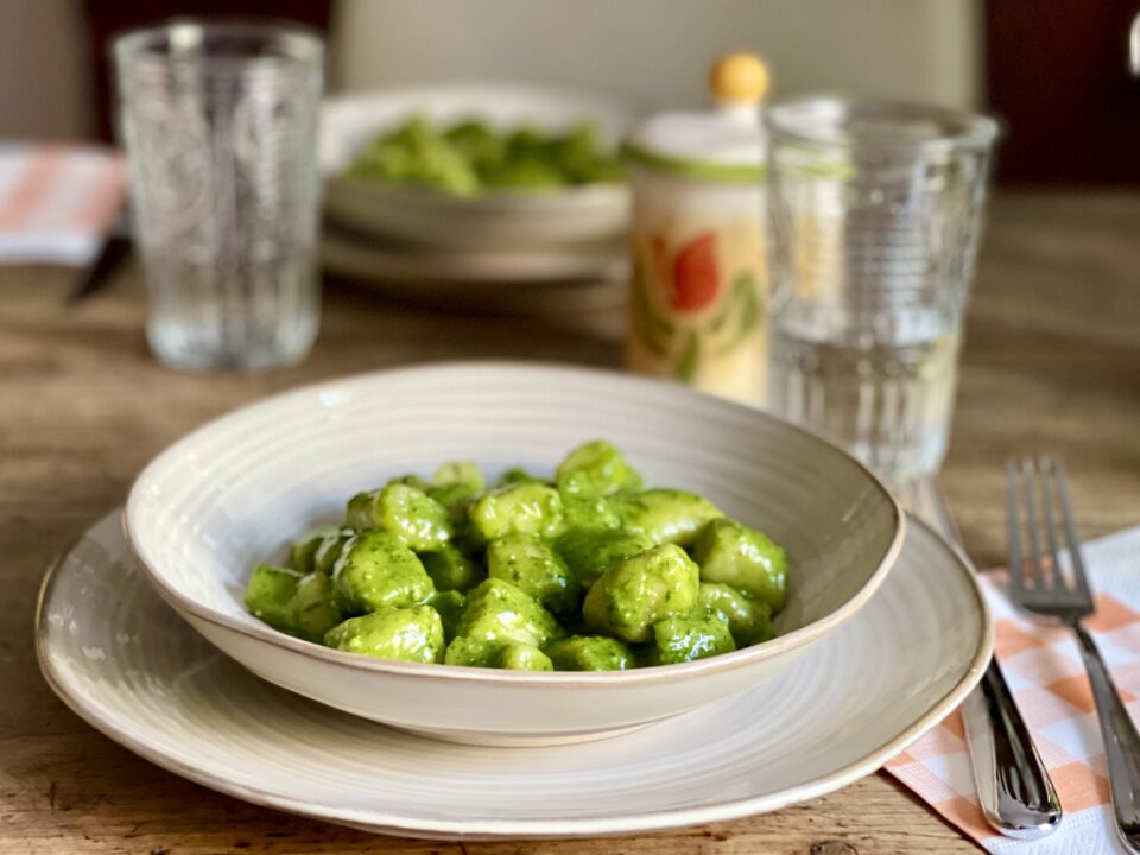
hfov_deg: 30.3
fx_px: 2108
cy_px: 428
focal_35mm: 64
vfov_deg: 22.9
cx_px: 570
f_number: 2.2
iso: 320
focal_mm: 7.5
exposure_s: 1/25
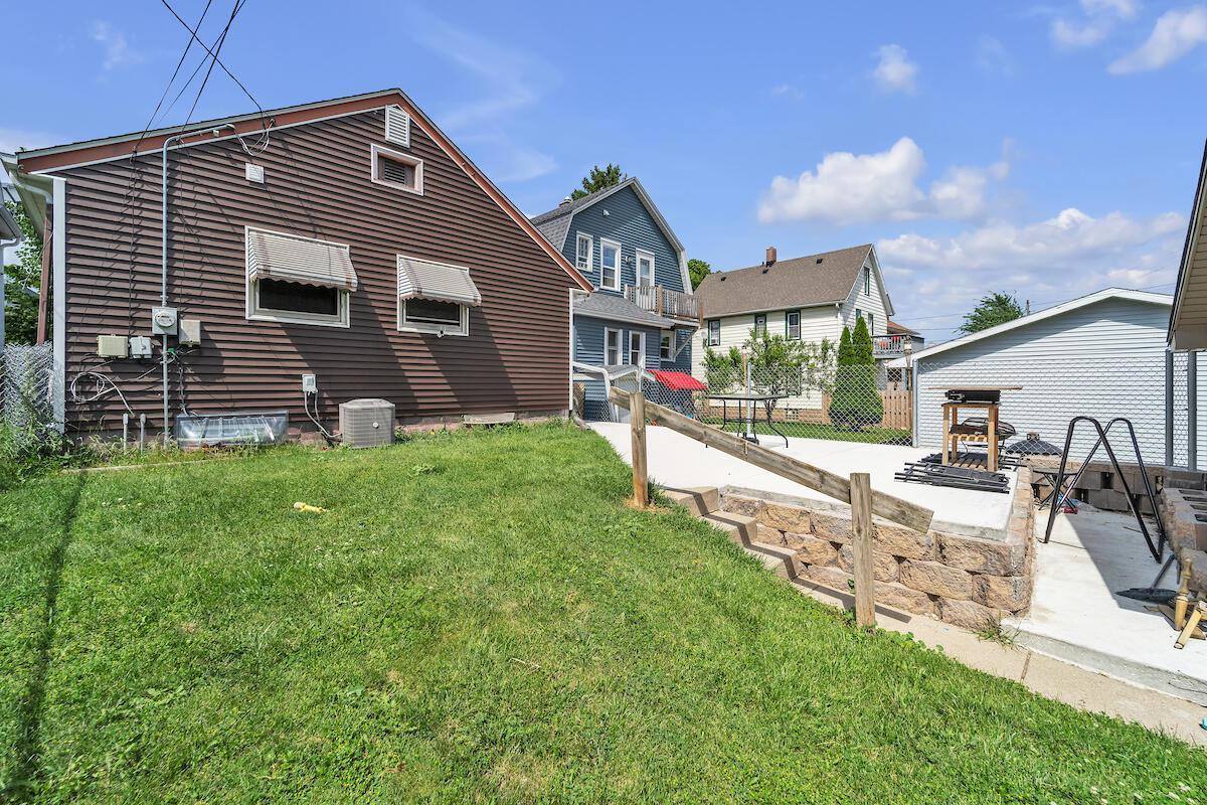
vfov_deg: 81.2
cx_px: 604
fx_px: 469
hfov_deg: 104.3
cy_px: 402
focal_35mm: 14
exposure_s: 1/2000
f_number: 9
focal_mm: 14
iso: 400
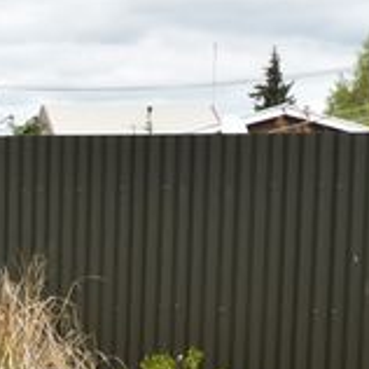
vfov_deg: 11.5
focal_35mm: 149
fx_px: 1797
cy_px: 434
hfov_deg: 10.8
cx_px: -348
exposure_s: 1/320
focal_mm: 24
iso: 200
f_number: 9
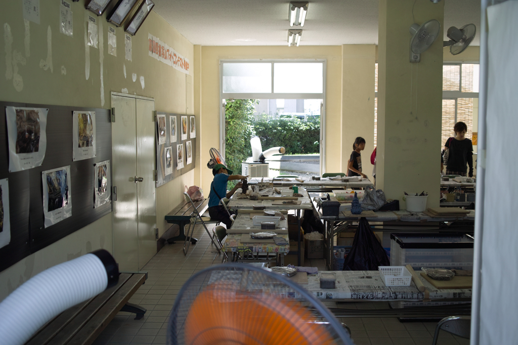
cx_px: 259
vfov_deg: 32.6
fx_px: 590
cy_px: 172
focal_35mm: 41
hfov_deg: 47.4
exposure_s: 1/160
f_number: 2.8
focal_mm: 24.2
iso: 100
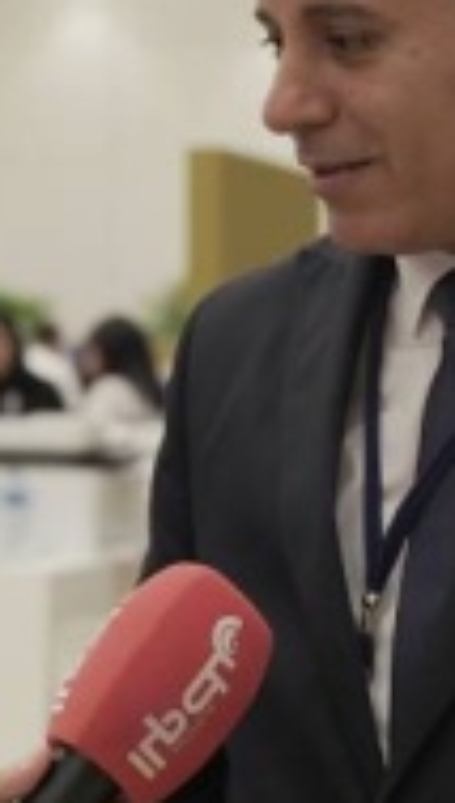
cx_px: -89
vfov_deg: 16.7
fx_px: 2739
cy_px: 423
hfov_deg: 9.4
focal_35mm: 128
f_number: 2.8
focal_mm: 38.7
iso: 1000
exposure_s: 1/200
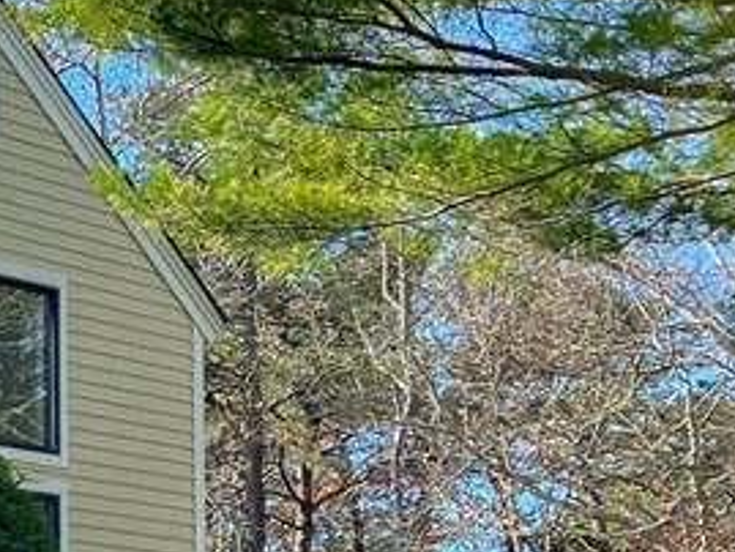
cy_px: 795
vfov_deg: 14.1
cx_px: -639
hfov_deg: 16.3
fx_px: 2103
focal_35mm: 99
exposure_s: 1/1100
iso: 32
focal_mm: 4.25
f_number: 1.8
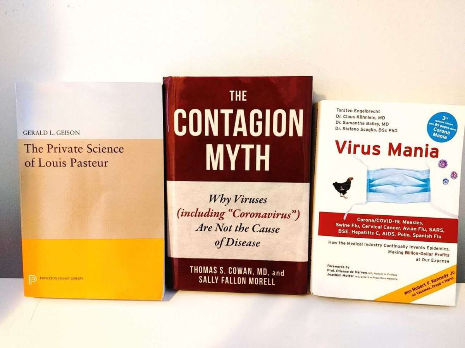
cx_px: 232
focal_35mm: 26
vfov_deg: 53.1
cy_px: 174
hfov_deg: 67.3
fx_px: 349
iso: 750
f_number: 1.8
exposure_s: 1/40
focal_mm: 4.81
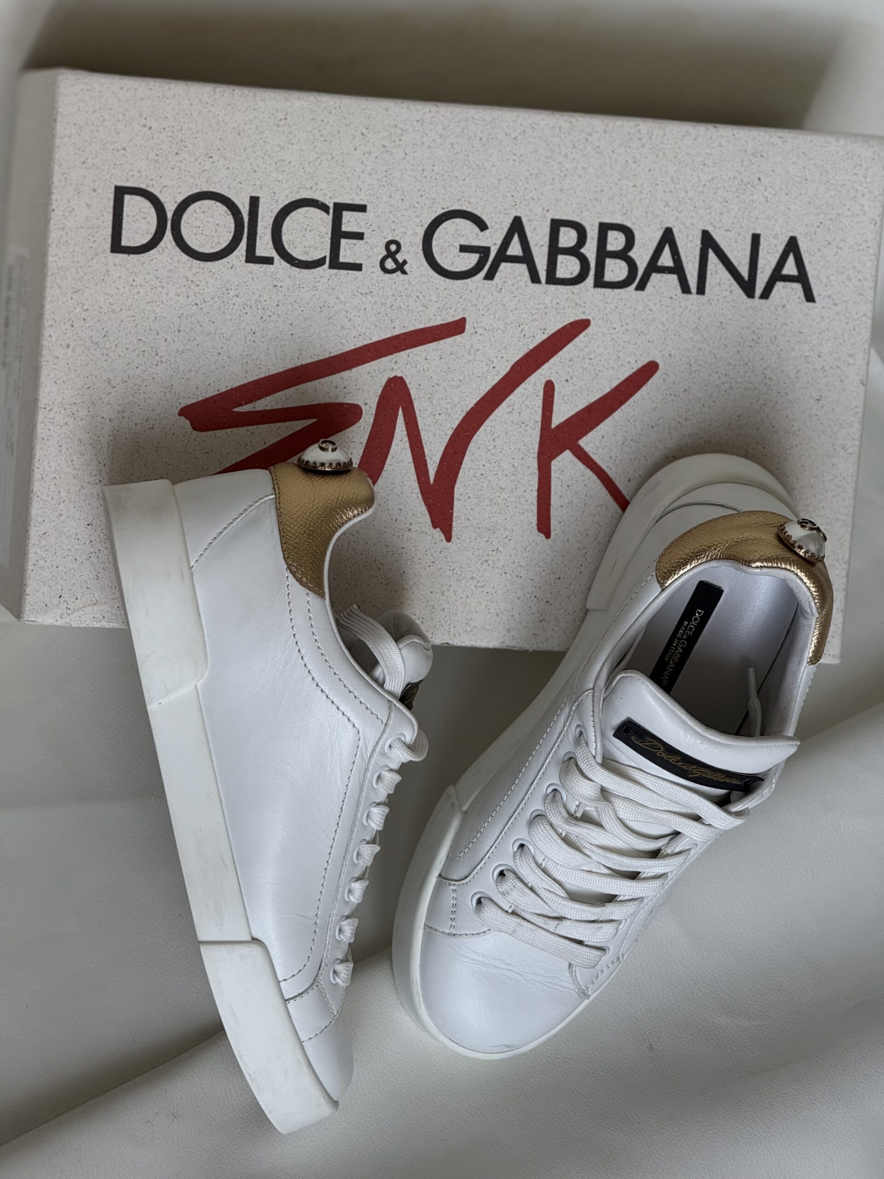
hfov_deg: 12.3
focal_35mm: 120
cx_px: 442
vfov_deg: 16.4
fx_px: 4086
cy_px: 590
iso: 100
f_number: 2.8
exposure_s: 1/99
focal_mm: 15.66
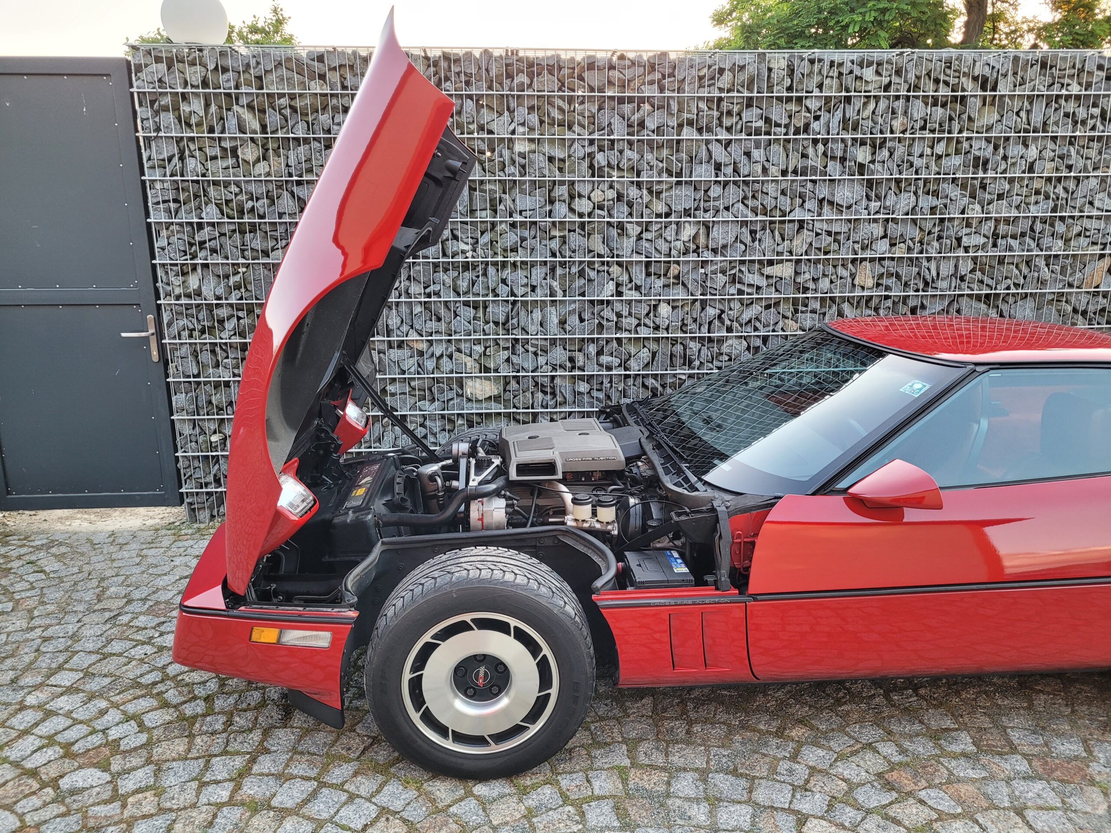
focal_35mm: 26
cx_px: 556
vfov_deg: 53.1
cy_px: 416
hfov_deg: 67.3
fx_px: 834
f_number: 1.8
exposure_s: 1/100
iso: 160
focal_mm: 5.4
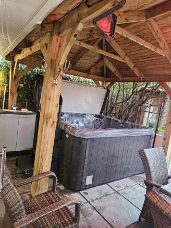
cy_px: 114
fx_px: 151
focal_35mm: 23
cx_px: 86
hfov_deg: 58.9
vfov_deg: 73.9
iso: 500
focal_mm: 6.3
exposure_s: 1/33.3
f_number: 1.7
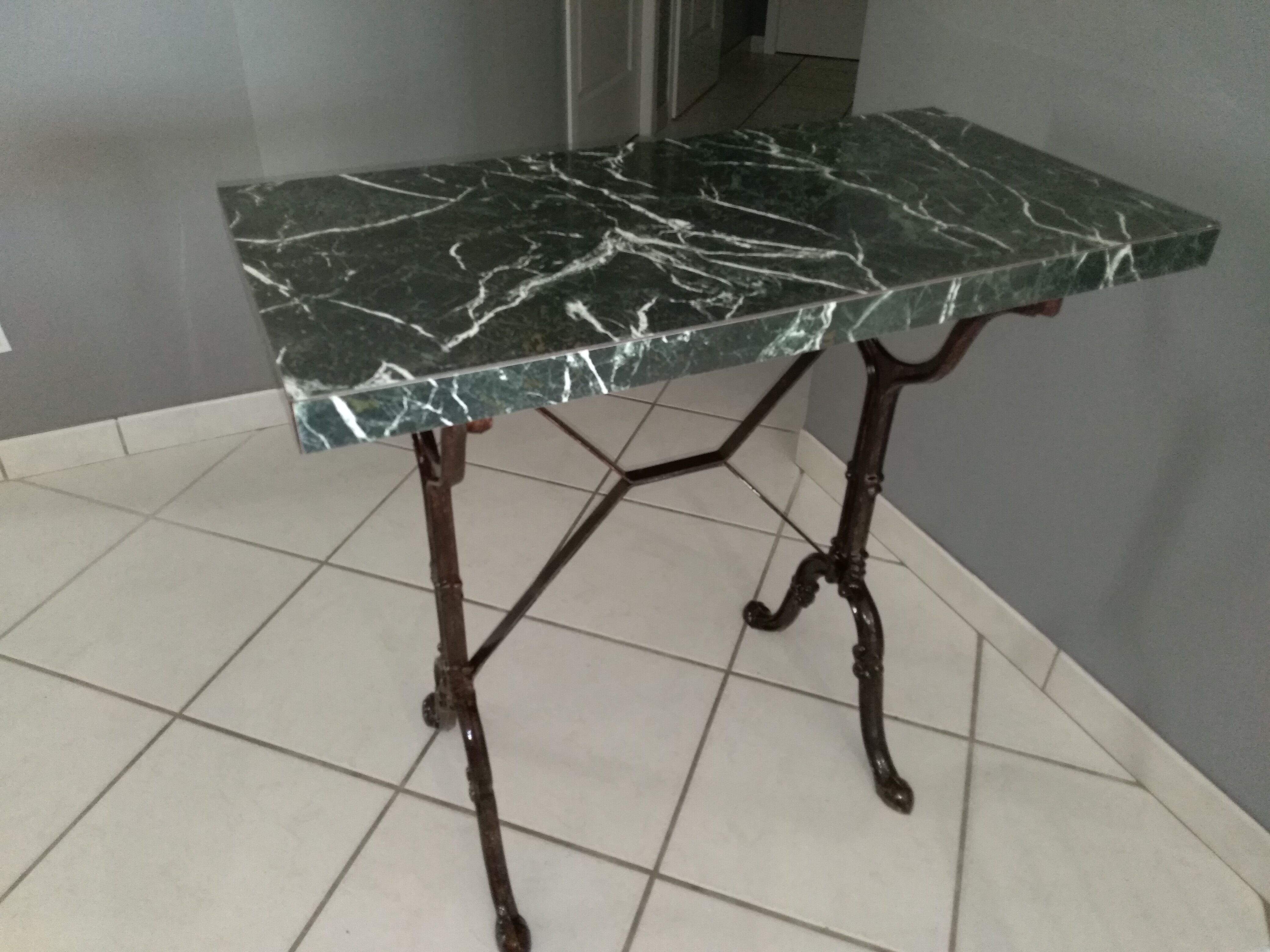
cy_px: 476
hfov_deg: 67.3
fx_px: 954
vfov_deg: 53.1
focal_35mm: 26
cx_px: 635
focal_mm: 3.54
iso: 797
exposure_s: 1/30.1
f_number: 2
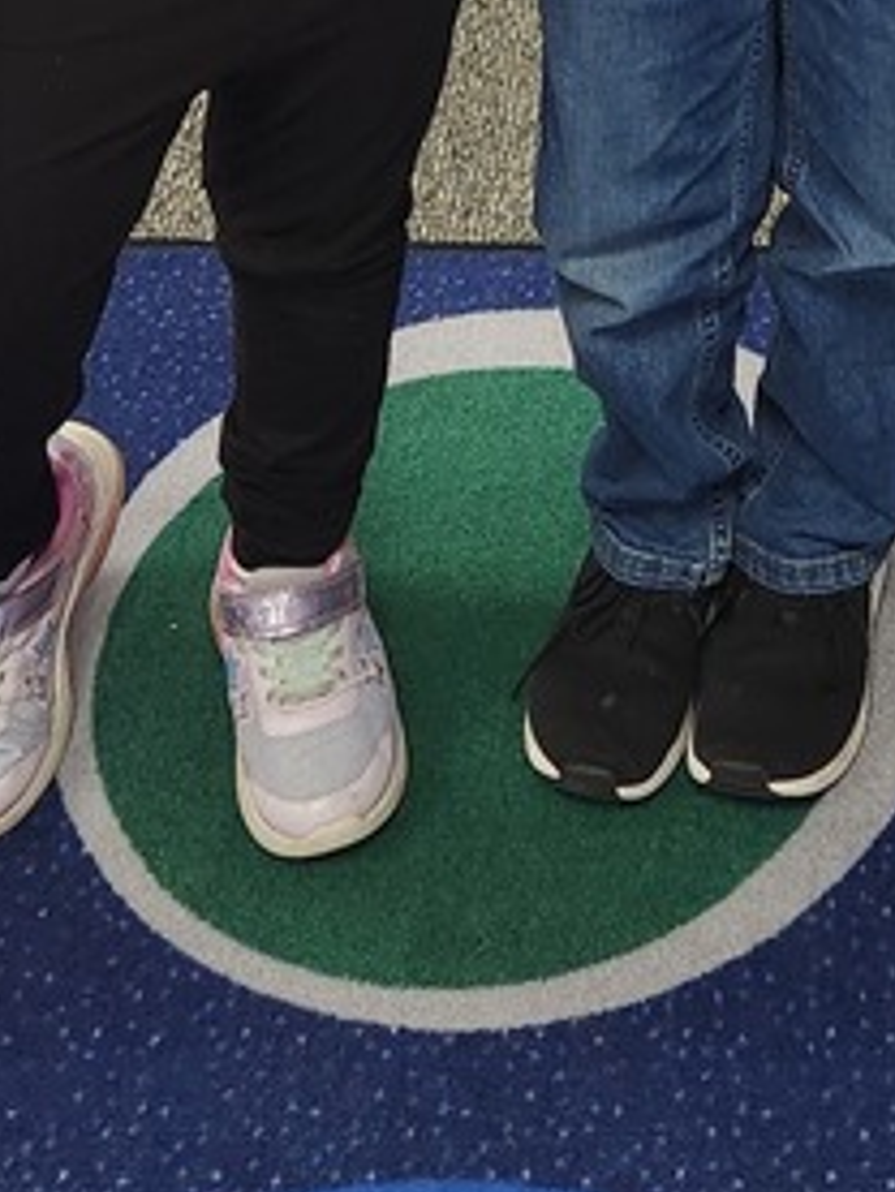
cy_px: -633
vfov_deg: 19.7
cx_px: 934
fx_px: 2928
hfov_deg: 16.9
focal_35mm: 85
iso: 320
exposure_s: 1/120
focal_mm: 5.4
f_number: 1.8
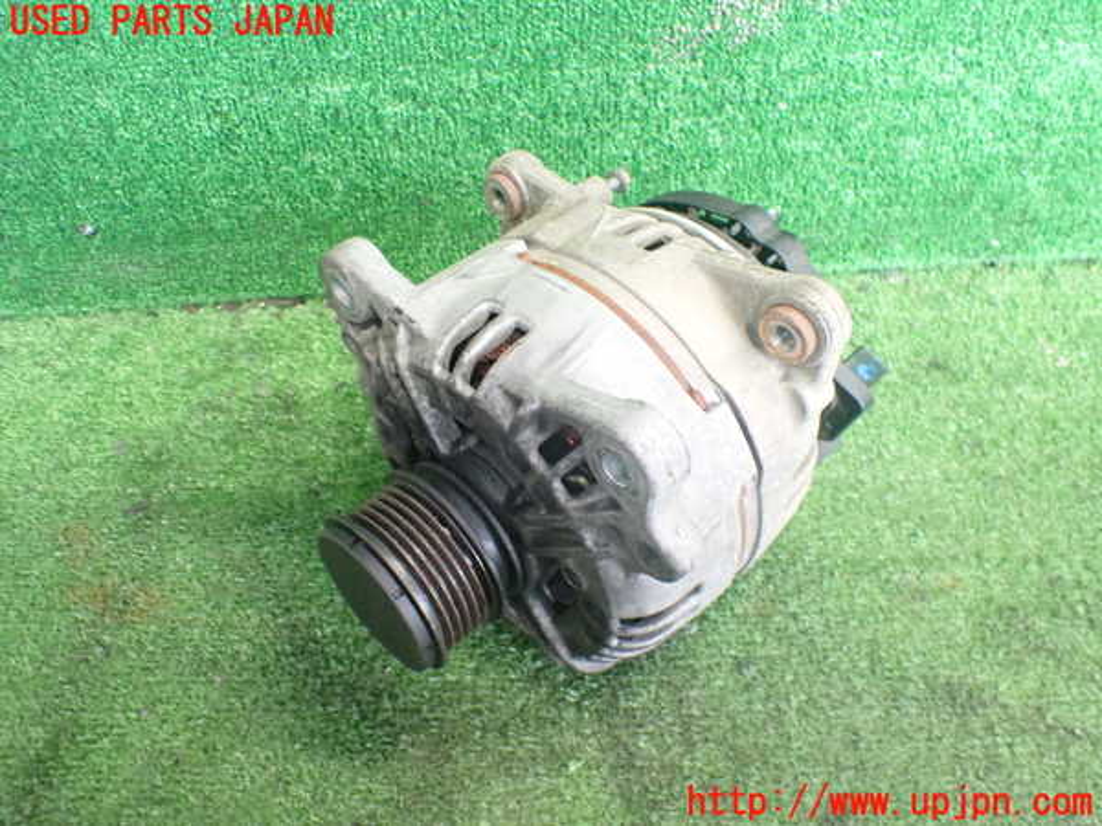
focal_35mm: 30
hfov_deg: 60.0
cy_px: 413
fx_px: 955
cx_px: 551
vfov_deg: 46.8
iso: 800
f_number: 2.3
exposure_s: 1/30
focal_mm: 5.4
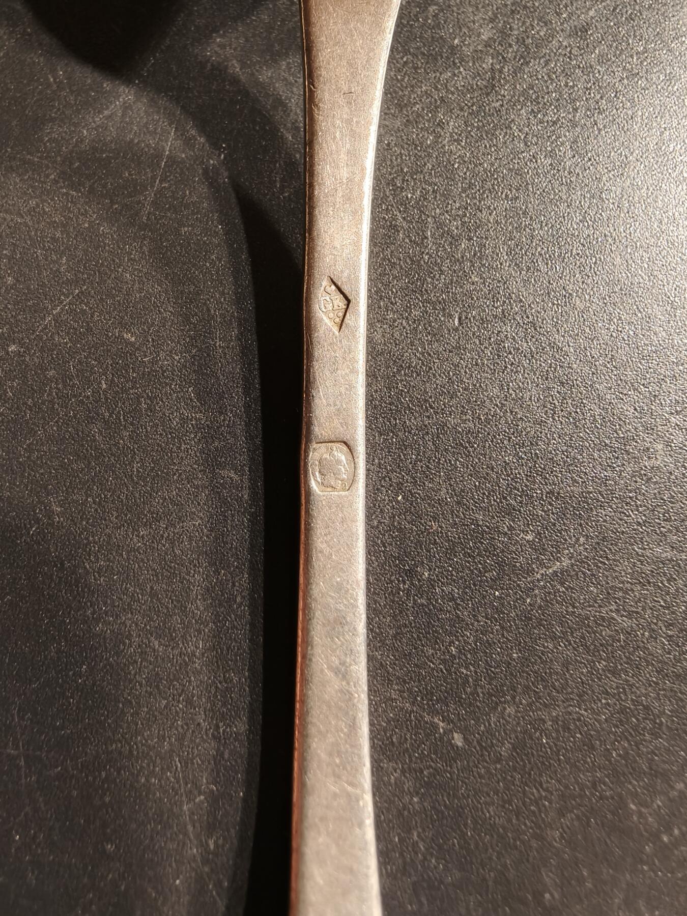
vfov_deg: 73.9
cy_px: 458
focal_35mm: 23
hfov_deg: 58.9
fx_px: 609
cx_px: 344
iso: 200
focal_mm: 2.32
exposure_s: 1/50
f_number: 2
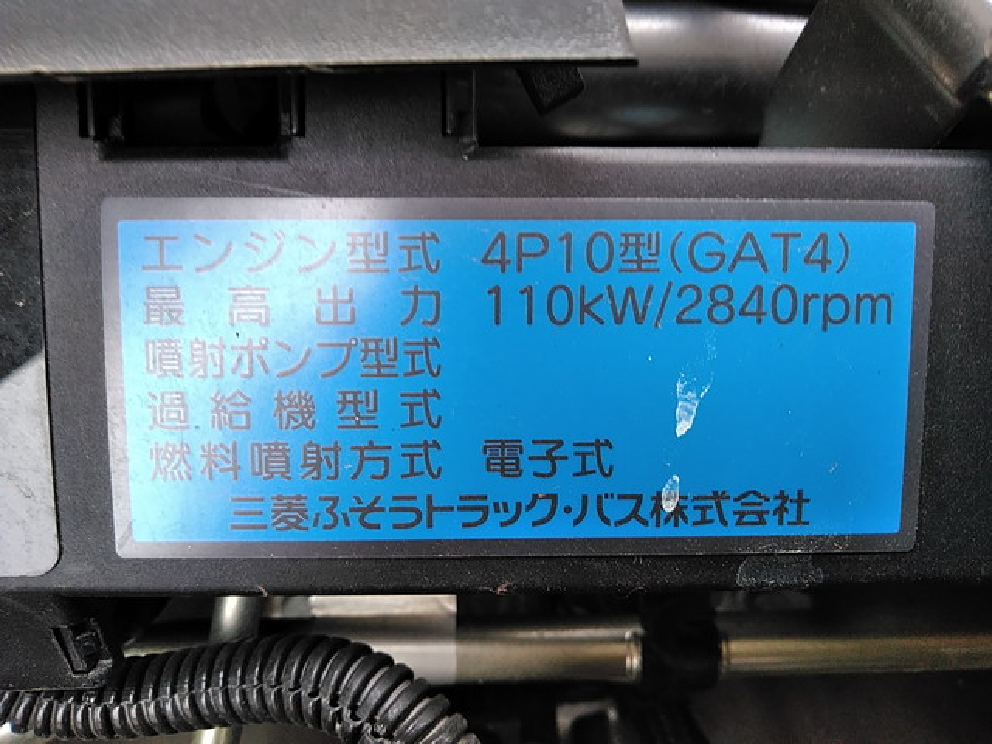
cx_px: 496
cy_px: 372
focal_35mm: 27
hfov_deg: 65.3
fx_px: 774
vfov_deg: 51.4
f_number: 2.2
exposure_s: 1/40
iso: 71
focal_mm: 3.46
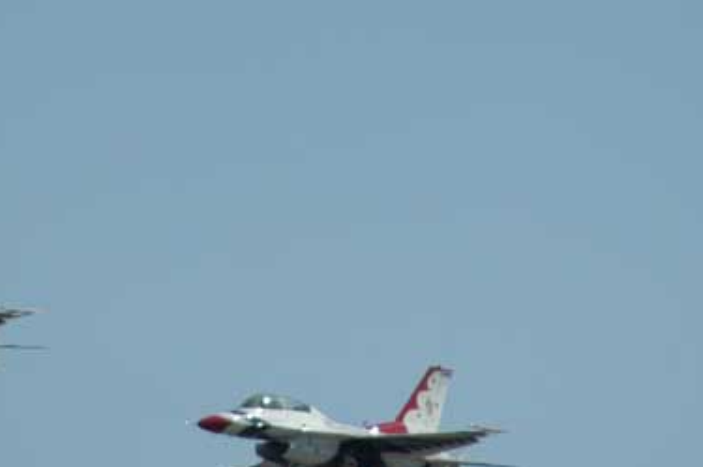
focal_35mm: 960
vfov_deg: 1.4
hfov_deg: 2.2
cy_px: 62
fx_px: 18722
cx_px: 321
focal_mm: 300
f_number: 5.6
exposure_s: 1/2000
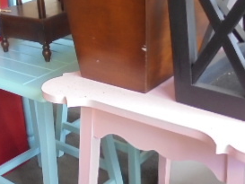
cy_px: 76
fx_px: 432
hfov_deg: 31.0
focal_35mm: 61
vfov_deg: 24.0
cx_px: 53
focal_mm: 4.6
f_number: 3.5
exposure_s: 1/30
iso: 320
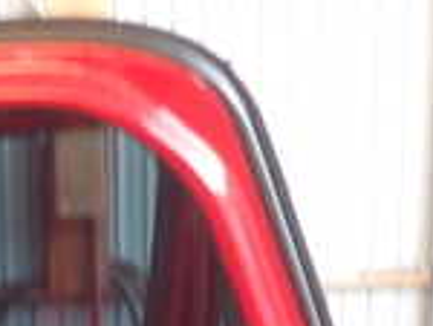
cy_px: 614
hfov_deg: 16.1
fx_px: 1503
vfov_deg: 11.4
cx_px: 20
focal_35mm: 120
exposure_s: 1/50
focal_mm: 5.4
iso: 200
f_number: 2.3
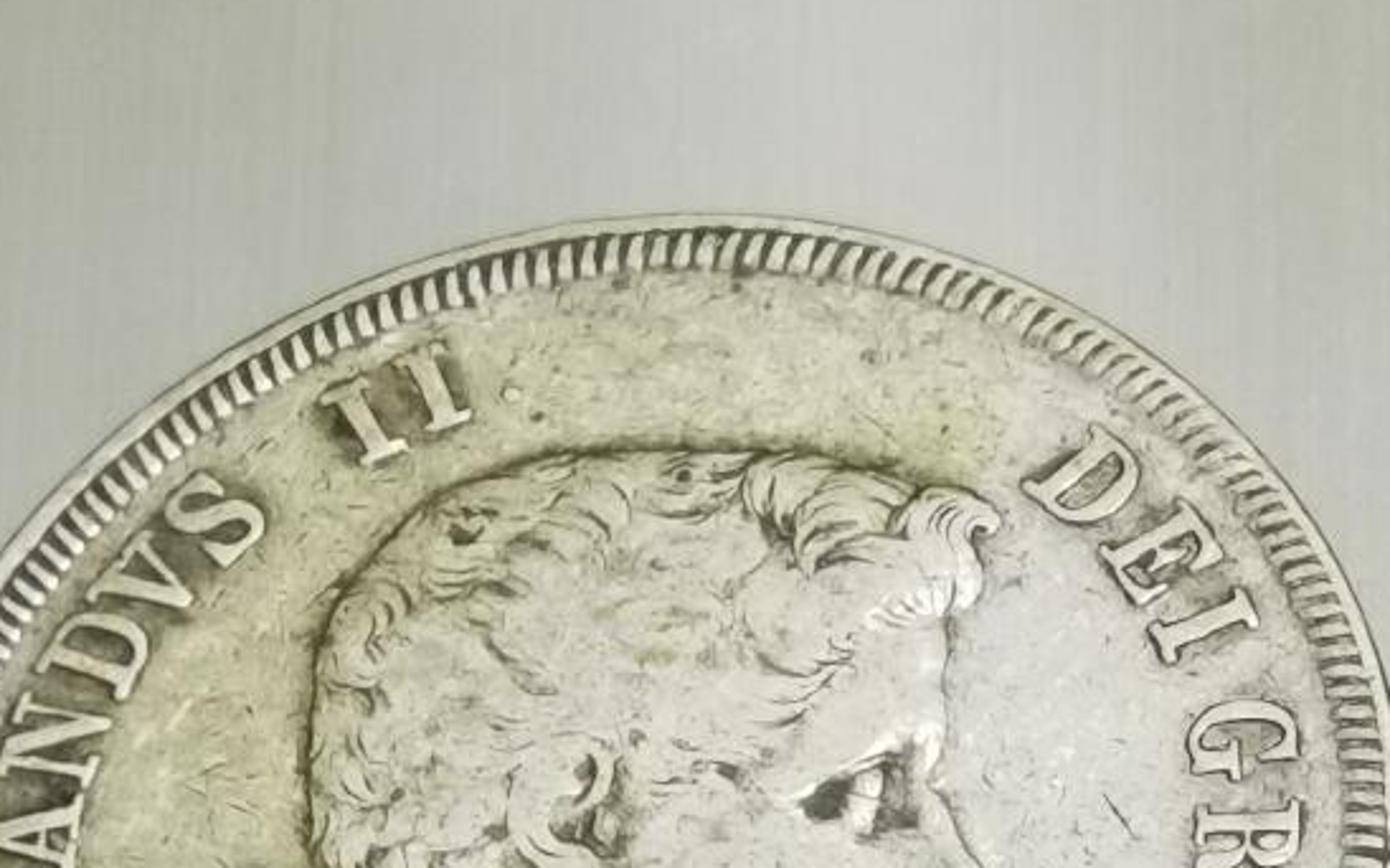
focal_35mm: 216
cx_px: 720
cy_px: 1272
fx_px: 8179
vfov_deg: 6.0
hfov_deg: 9.7
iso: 160
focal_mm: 6.67
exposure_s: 1/100
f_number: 1.9
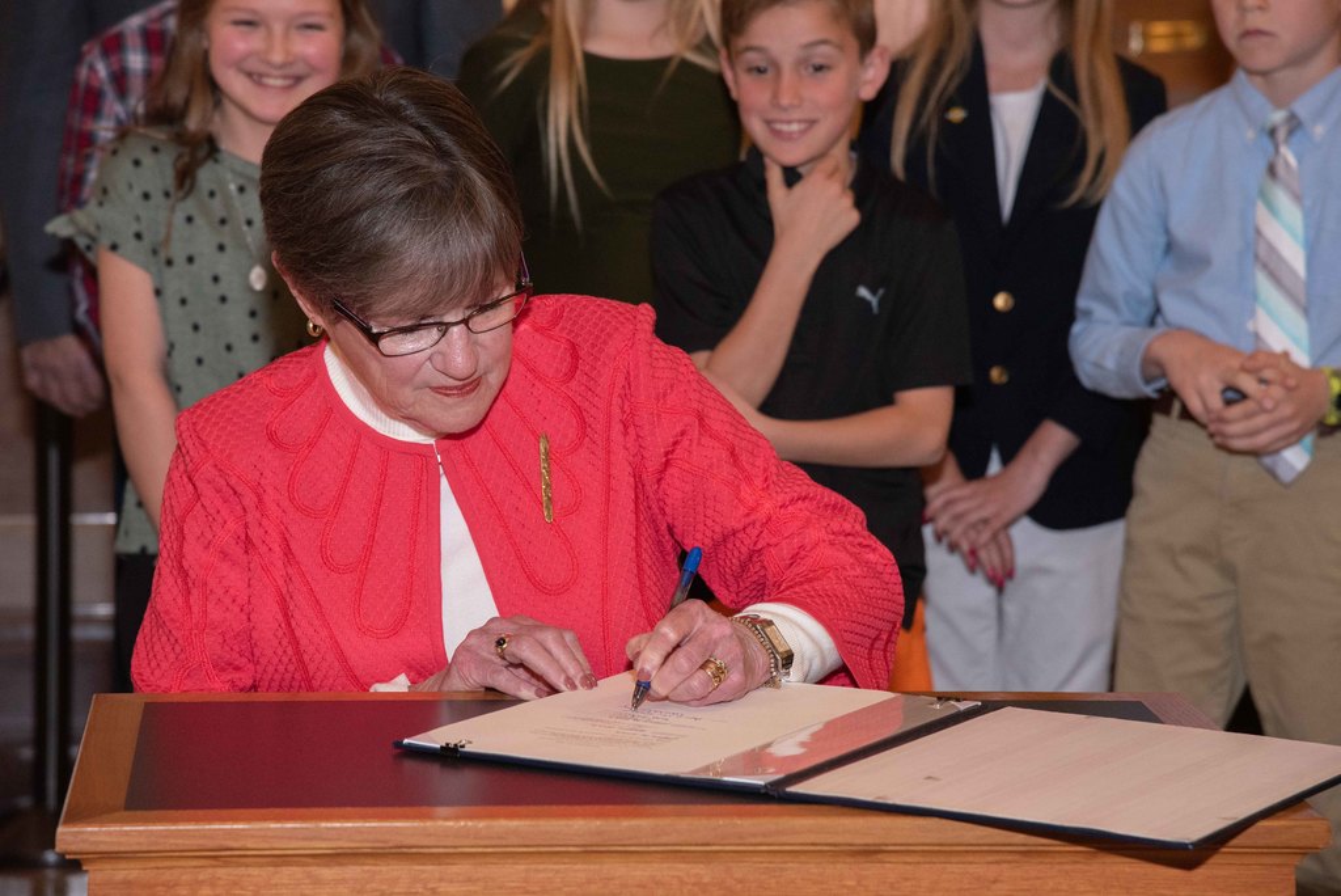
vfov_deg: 11.4
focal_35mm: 120
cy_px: 448
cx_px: 670
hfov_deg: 17.1
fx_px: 4472
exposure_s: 1/125
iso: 2500
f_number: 5.6
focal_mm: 120
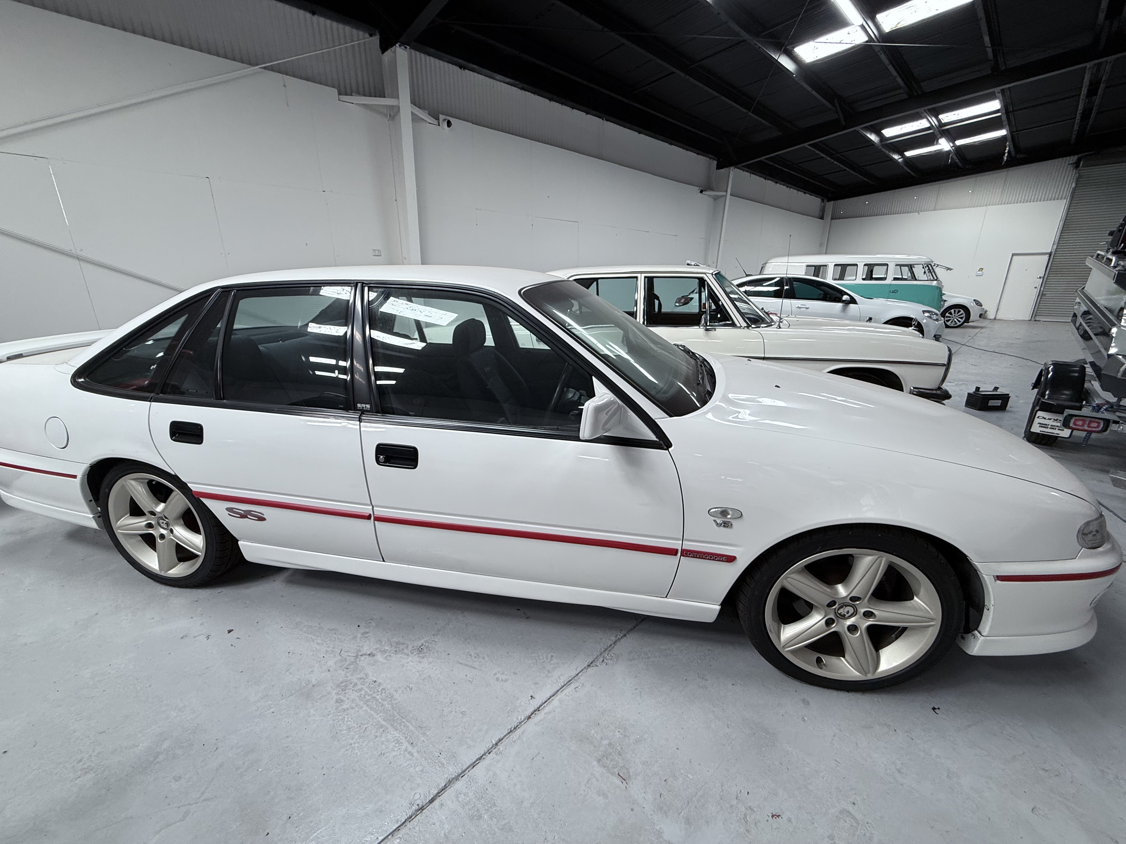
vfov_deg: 85.7
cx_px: 563
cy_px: 422
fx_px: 455
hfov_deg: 102.1
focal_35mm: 14
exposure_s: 1/100
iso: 125
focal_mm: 2.22
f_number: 2.2
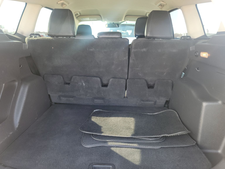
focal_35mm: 25
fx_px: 162
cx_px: 112
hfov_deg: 69.4
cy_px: 87
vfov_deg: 54.9
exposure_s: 1/59
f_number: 1.8
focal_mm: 6.7
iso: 112
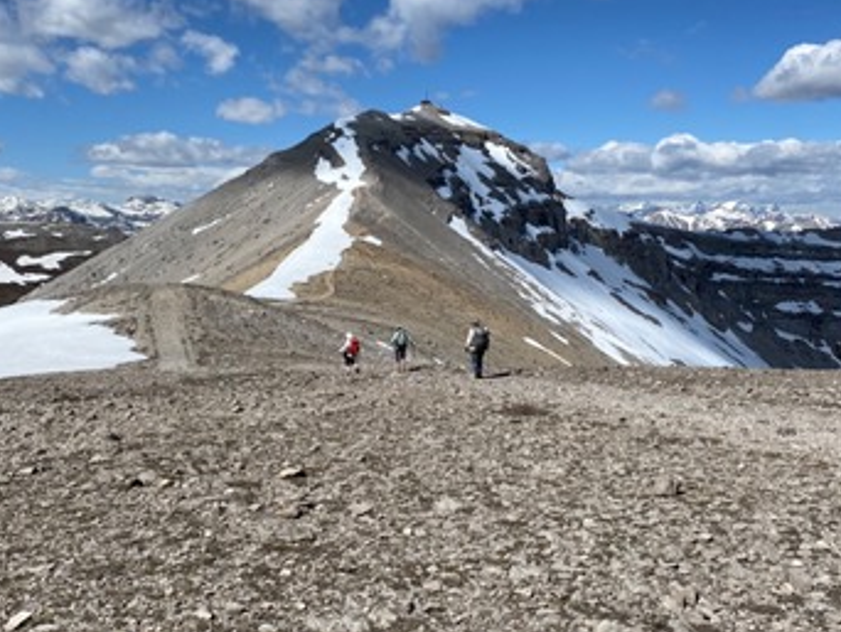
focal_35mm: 38
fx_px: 924
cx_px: 406
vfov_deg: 37.8
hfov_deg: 48.9
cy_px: 304
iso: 32
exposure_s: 1/6061
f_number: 1.8
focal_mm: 4.25
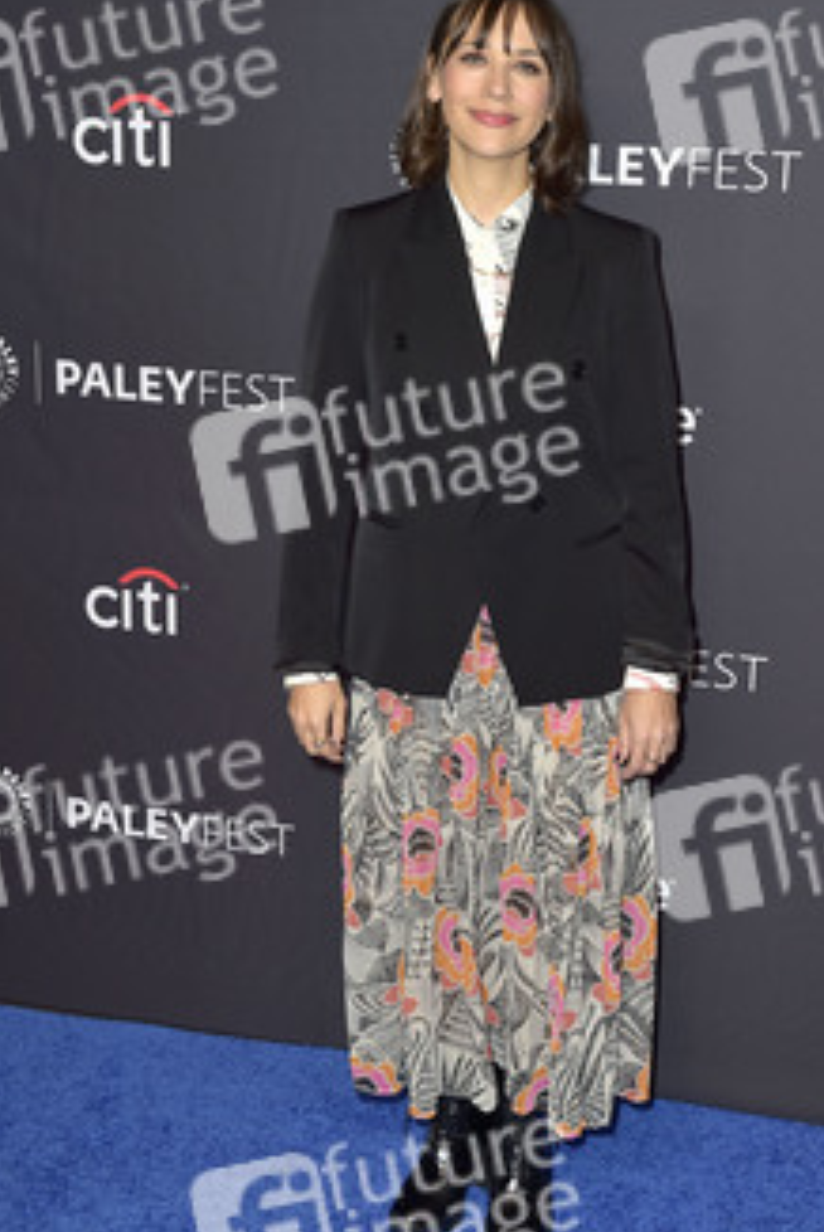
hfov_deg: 25.1
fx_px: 1850
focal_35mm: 54
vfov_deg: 36.8
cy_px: 642
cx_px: 497
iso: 250
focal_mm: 44
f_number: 5.6
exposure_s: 1/250
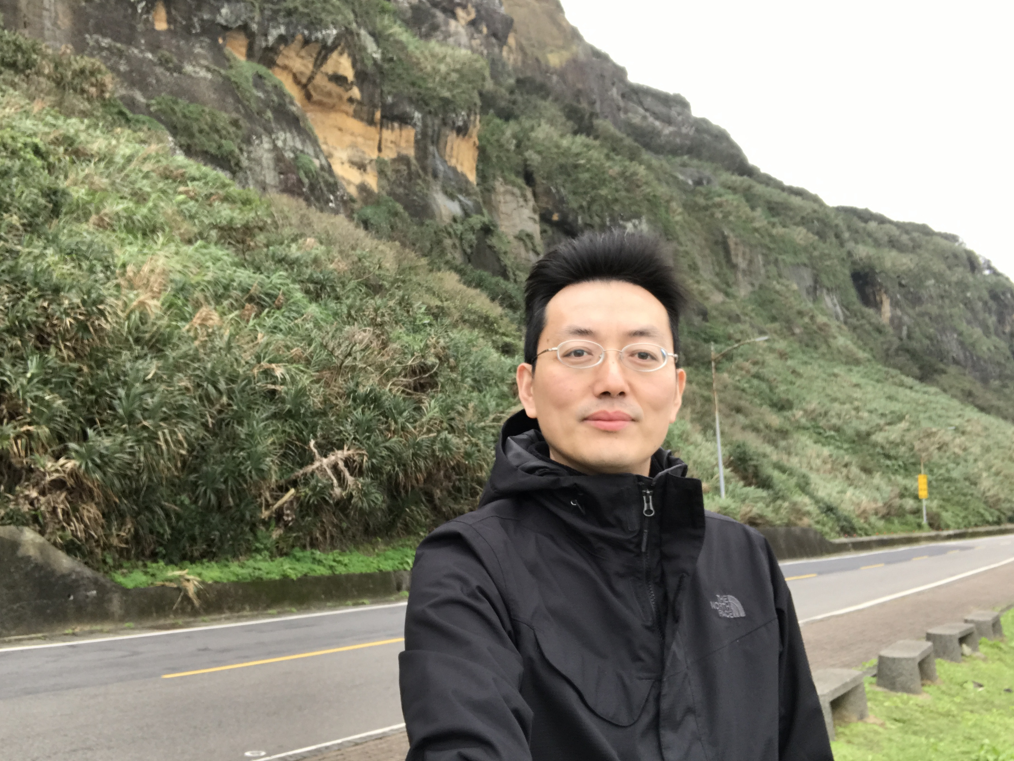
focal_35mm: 33
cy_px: 380
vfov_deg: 42.9
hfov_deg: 55.4
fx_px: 967
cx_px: 501
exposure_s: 1/40
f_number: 2.2
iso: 25
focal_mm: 2.87
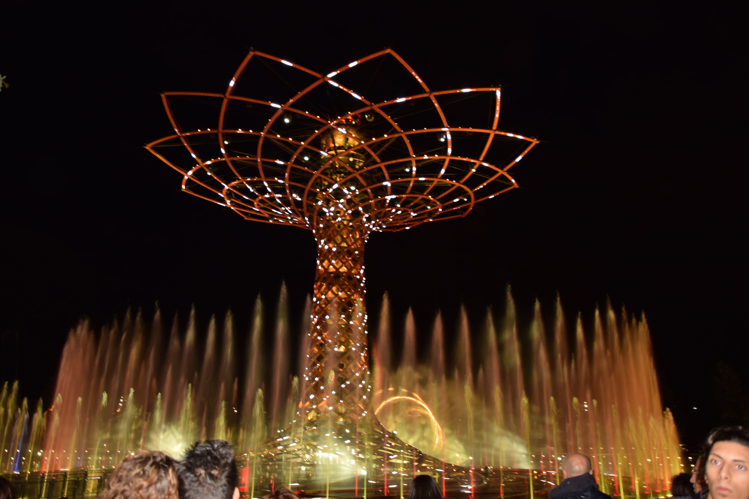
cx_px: 374
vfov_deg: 47.9
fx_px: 562
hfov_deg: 67.4
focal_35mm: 27
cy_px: 250
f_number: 3.5
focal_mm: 18
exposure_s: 1/10
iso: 200
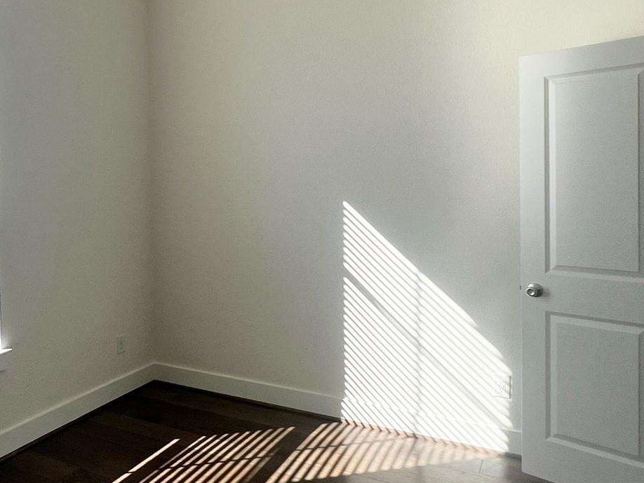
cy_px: 199
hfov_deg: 59.3
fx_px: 540
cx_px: 185
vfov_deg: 48.0
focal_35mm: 29
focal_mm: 1.57
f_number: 1.8
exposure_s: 1/394
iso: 32
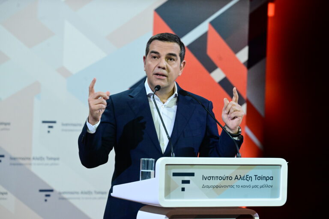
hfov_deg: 12.1
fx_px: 1553
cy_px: 110
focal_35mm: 170
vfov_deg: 8.1
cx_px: 164
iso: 8000
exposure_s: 1/400
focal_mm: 170
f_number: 6.3
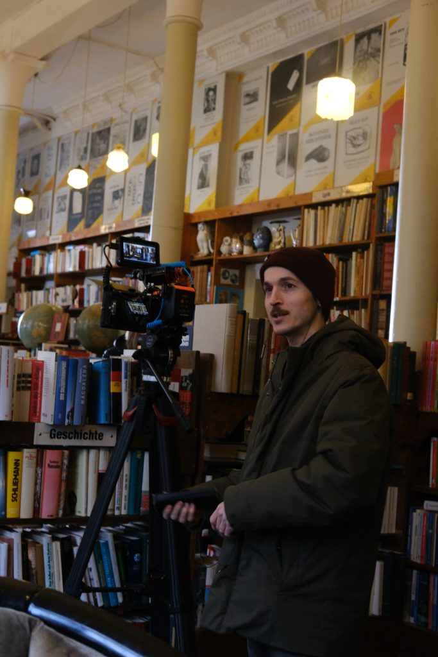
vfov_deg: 37.5
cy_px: 328
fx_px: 967
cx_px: 219
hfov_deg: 25.5
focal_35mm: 53
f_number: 5
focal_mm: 35
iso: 1250
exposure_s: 1/50
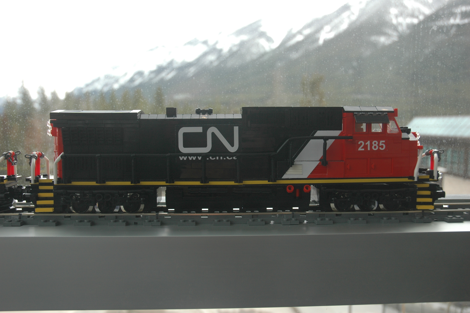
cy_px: 156
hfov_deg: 51.3
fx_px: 489
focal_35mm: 38
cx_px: 235
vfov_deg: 35.4
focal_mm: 25
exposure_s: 1/125
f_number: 5.6
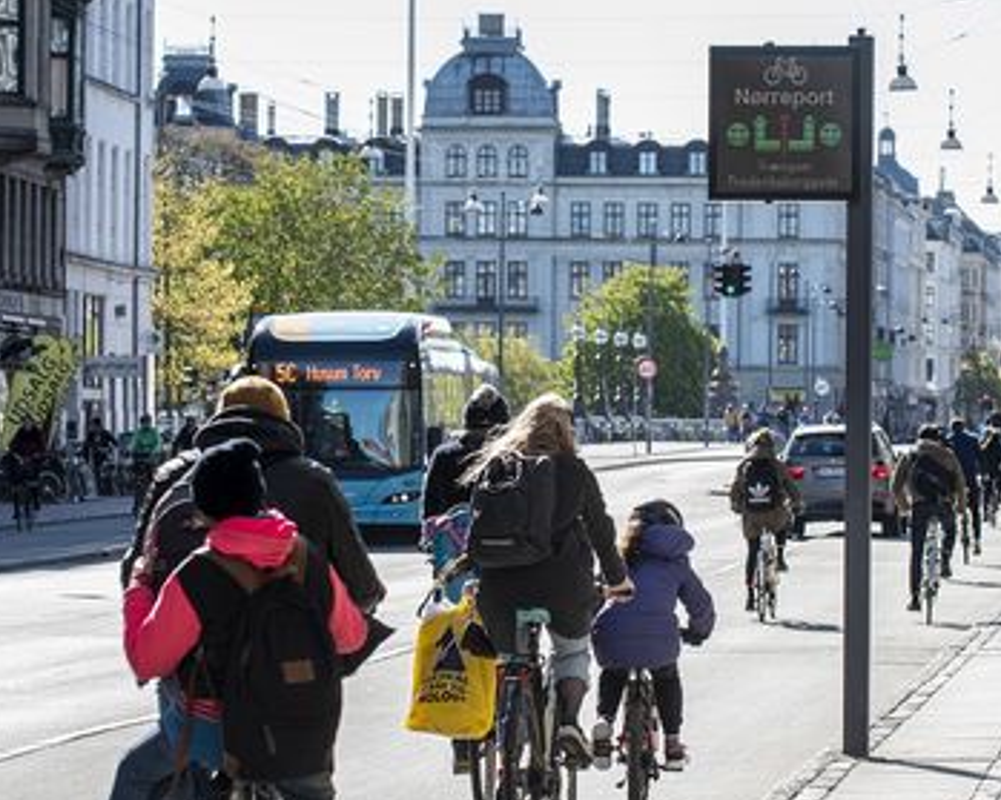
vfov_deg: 7.3
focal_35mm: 212
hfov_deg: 9.1
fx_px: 6269
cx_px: 556
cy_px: 377
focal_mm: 105
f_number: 7.1
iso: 200
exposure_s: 1/200
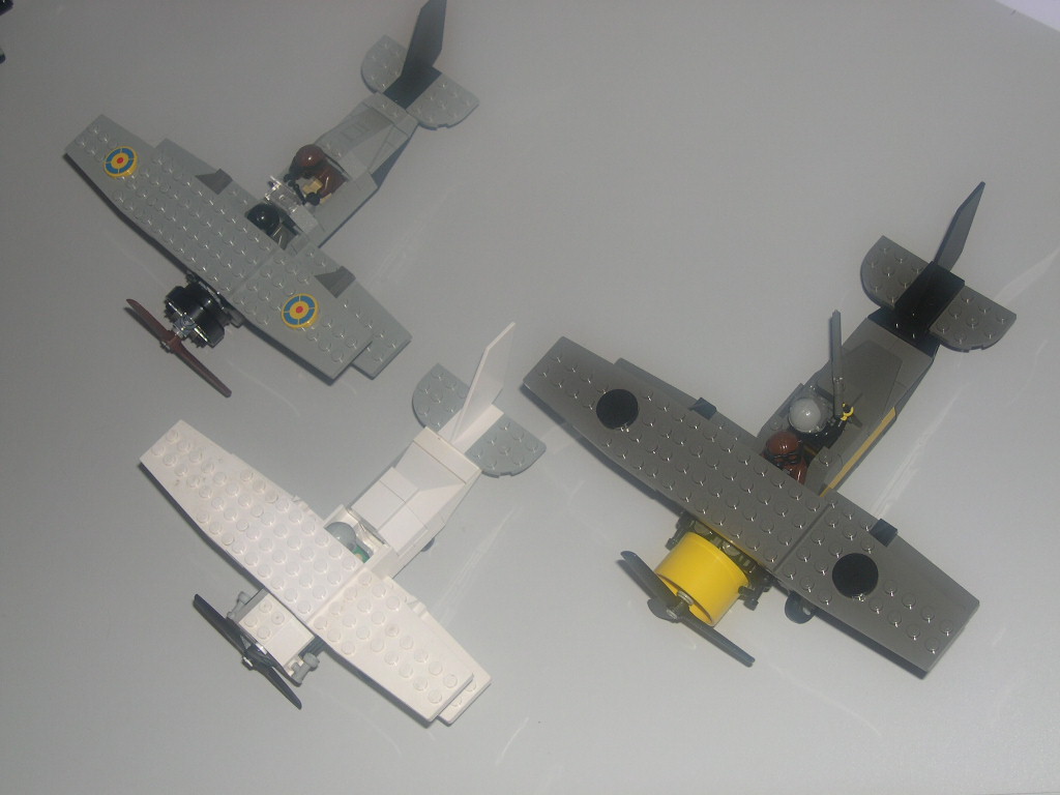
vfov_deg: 25.7
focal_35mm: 57
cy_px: 398
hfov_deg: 33.8
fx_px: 1745
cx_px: 530
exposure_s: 1/60
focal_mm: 12.2
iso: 100
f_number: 3.4
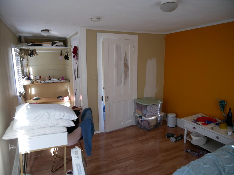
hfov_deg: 71.6
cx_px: 117
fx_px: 162
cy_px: 88
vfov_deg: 56.8
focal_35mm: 24
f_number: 3.5
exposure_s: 1/60
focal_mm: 12
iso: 800
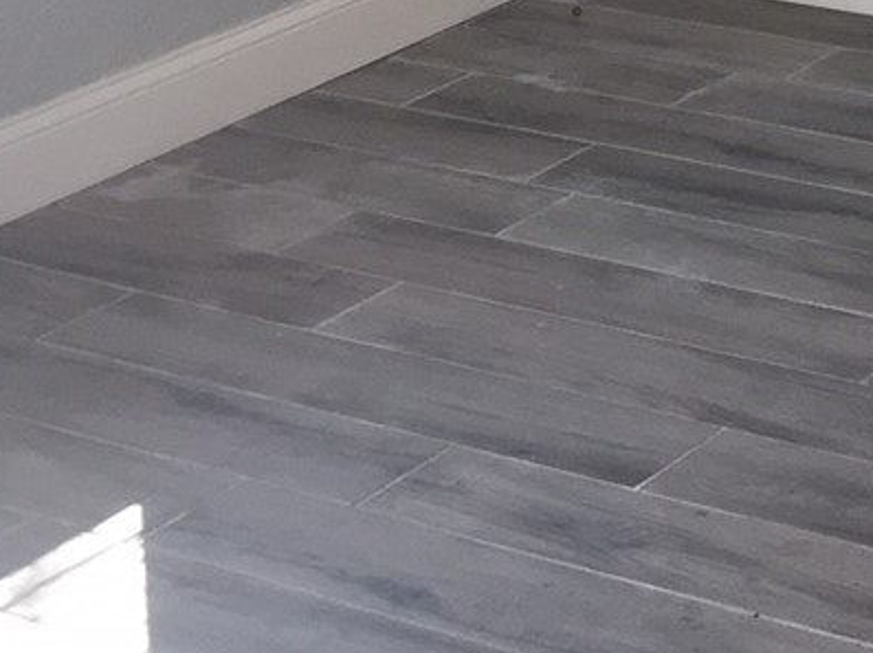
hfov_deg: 14.9
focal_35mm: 117
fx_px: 2948
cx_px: 1515
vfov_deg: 11.6
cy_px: -583
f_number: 2.2
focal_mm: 4.15
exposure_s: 1/120
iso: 25
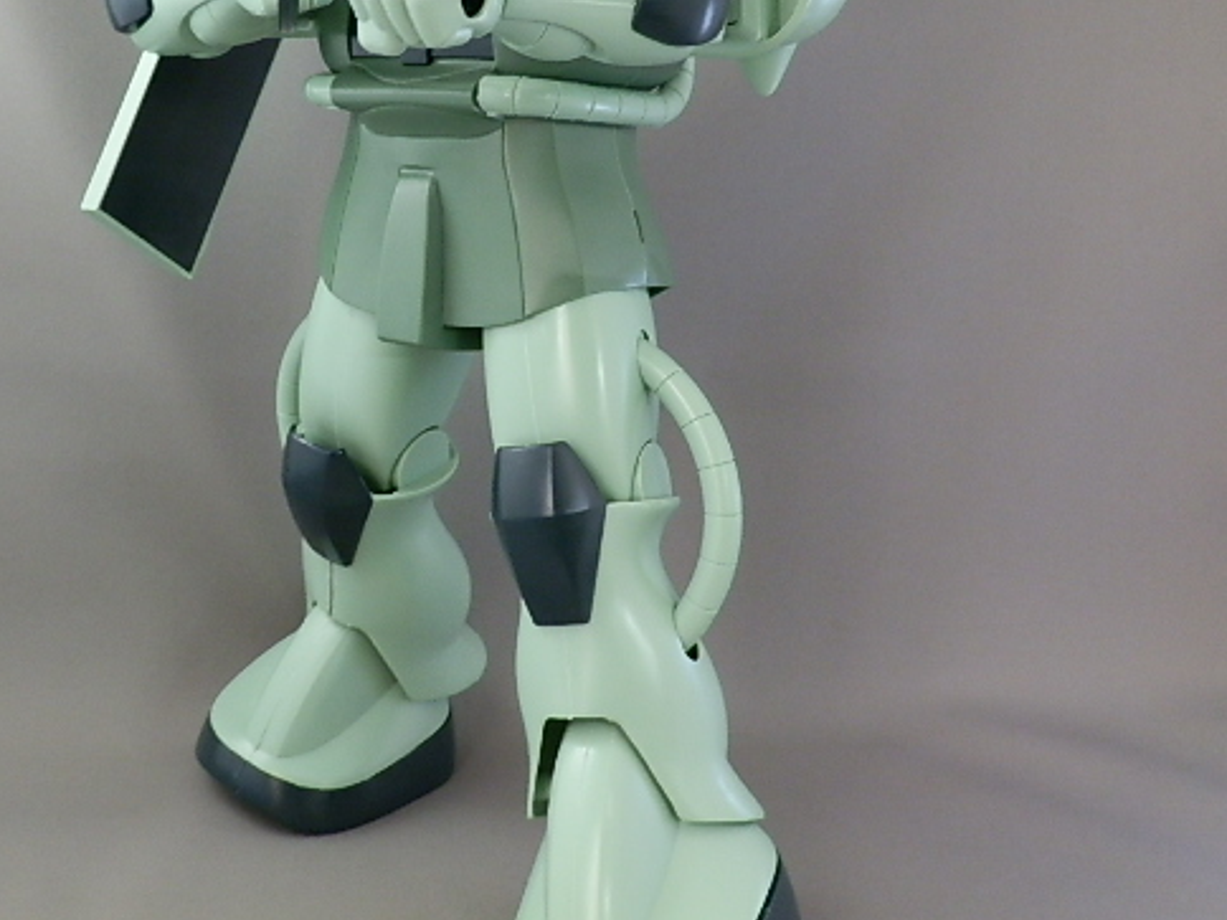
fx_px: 1595
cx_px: 477
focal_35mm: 45
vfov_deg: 32.0
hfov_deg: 41.8
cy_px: 317
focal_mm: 6.17
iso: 200
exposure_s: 1/13
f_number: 3.5
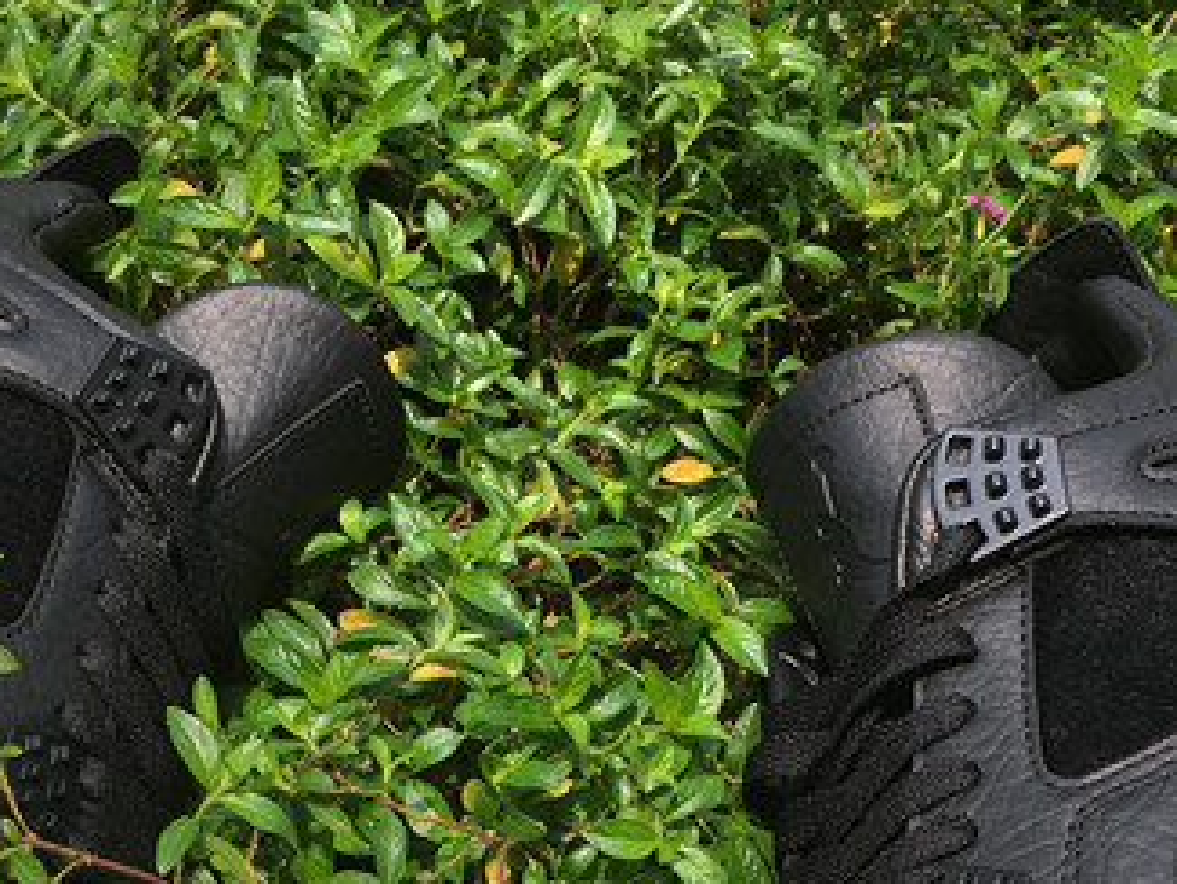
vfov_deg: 21.4
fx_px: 2245
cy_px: 911
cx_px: 514
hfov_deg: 29.3
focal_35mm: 66
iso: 25
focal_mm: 4.15
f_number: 2.2
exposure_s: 1/874
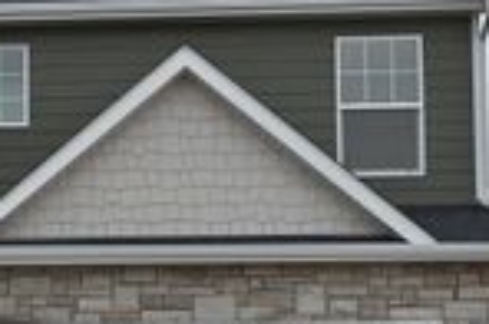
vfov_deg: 10.3
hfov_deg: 15.1
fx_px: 1789
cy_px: 263
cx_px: -79
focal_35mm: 132
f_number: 4
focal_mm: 39
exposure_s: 1/250
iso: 1000
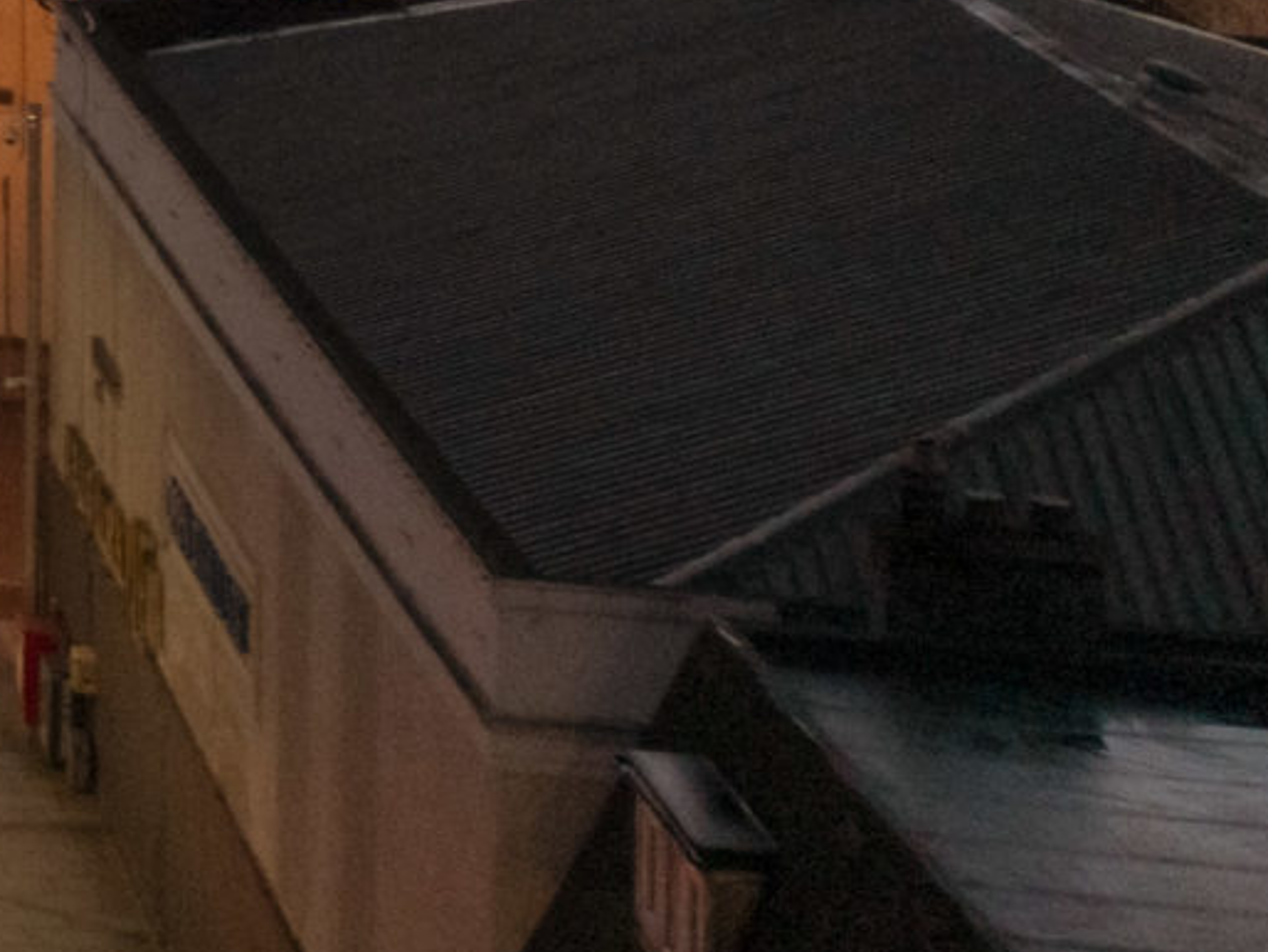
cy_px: -855
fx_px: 4911
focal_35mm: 134
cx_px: -1853
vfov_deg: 10.3
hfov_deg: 11.8
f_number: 2.8
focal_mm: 10.26
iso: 400
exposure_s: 1/30
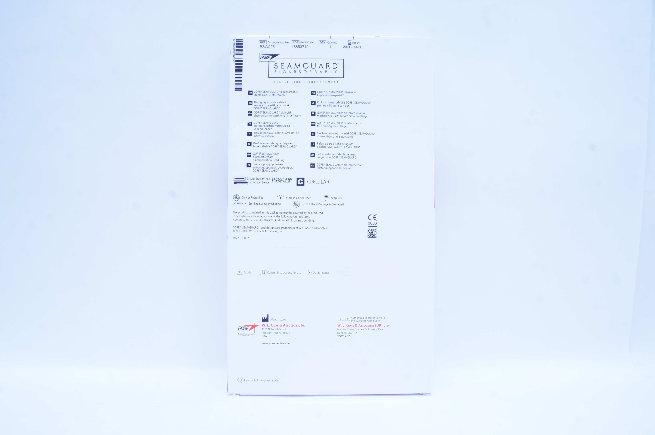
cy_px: 218
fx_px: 491
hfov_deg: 67.4
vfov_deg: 47.8
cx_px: 328
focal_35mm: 27
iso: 400
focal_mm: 18
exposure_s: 1/10
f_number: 14
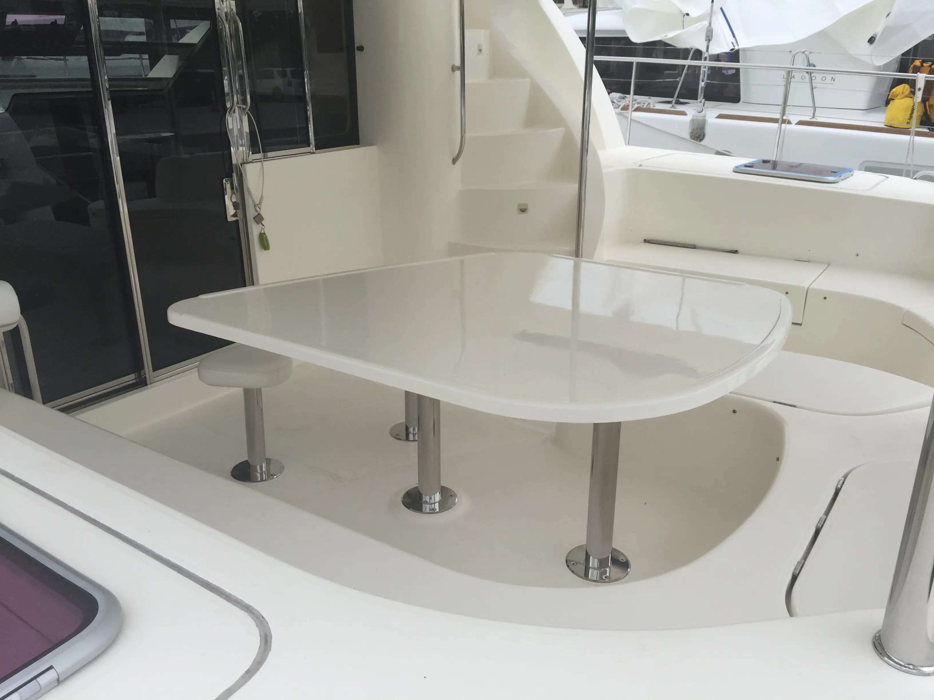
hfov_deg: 61.7
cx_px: 467
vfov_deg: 48.2
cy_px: 350
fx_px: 782
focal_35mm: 29
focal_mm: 4.15
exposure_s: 1/2198
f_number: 2.2
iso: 32
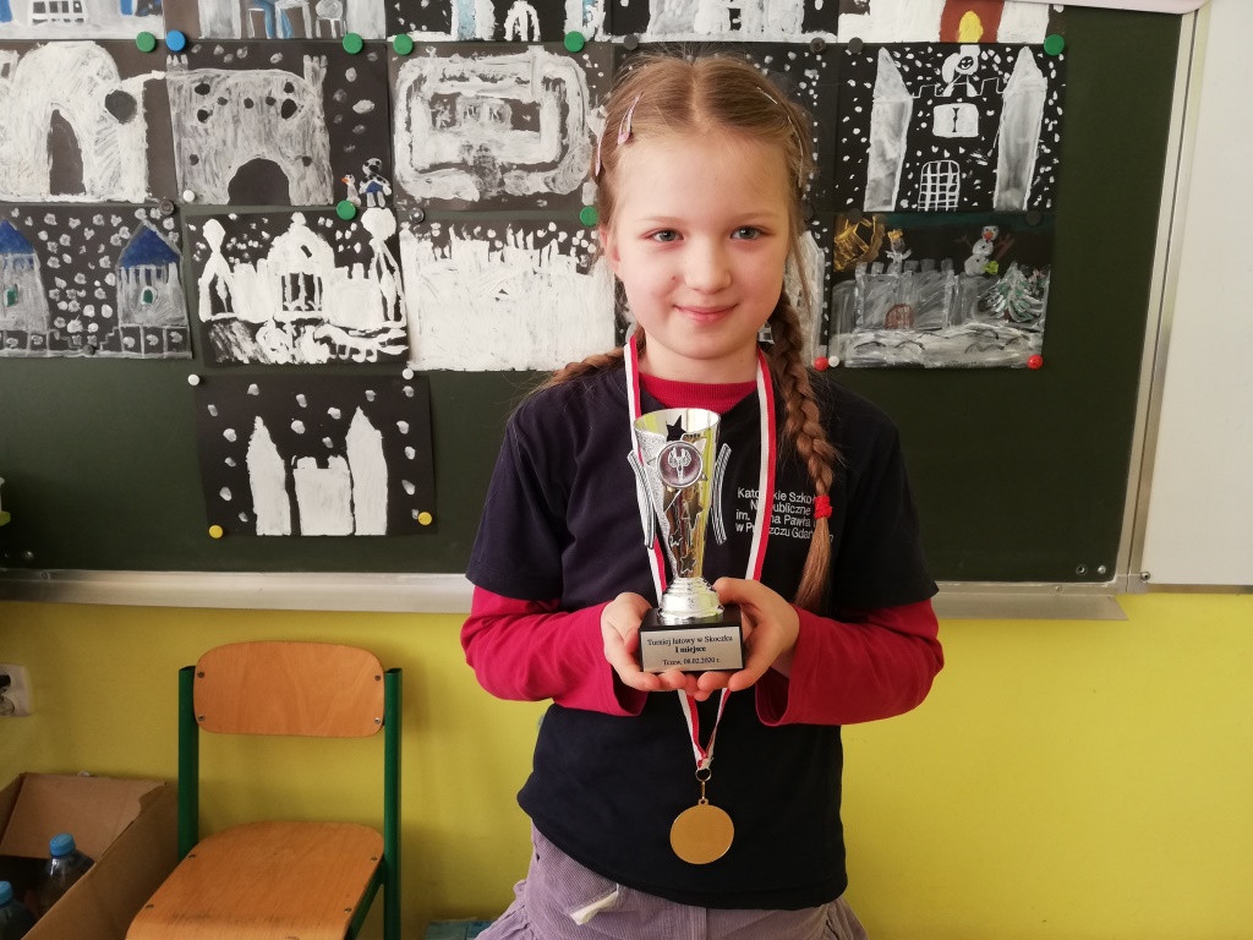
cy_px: 470
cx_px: 626
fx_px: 941
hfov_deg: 67.3
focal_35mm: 26
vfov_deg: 53.1
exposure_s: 1/50
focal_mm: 3.81
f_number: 2.2
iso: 125
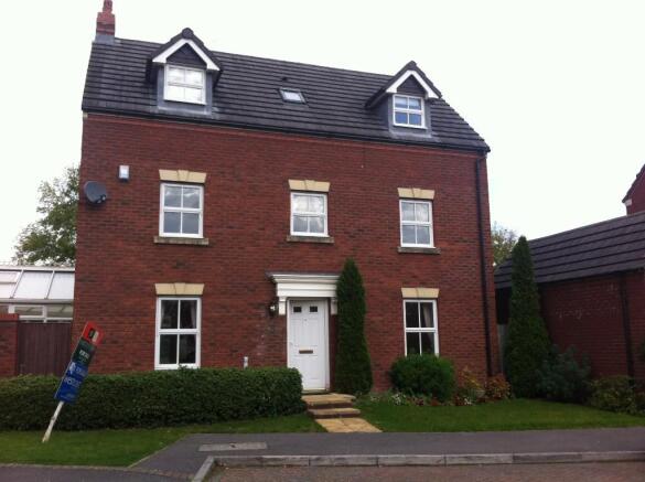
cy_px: 241
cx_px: 322
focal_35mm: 35
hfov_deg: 52.7
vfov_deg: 40.6
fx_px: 651
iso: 80
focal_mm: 3.85
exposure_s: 1/382
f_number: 2.8
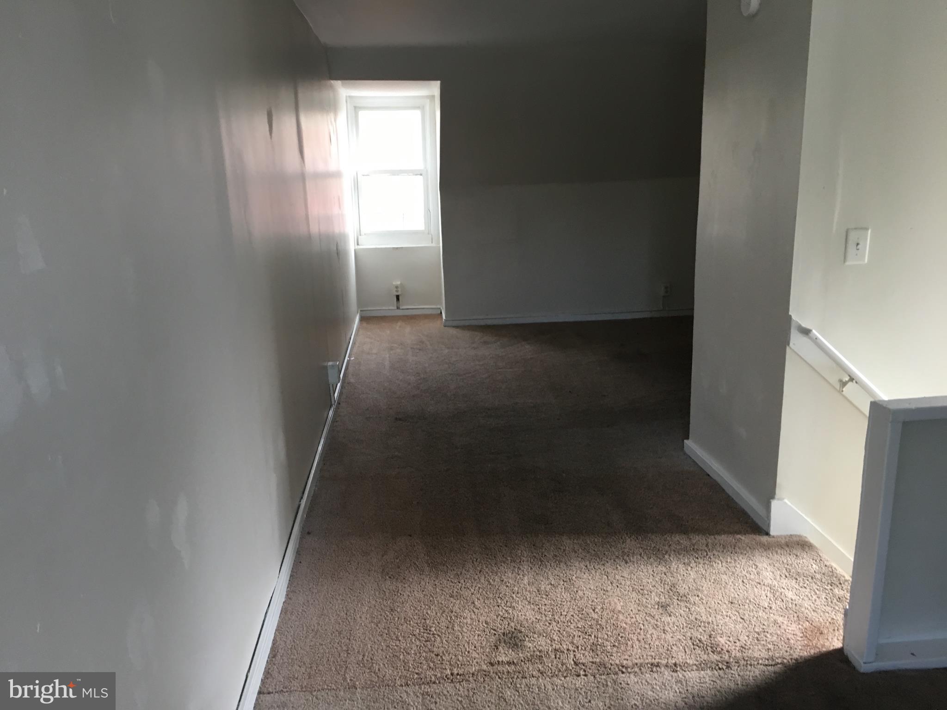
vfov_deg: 48.2
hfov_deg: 61.7
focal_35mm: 29
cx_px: 474
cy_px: 355
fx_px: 793
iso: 100
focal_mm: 4.15
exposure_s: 1/30
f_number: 2.2
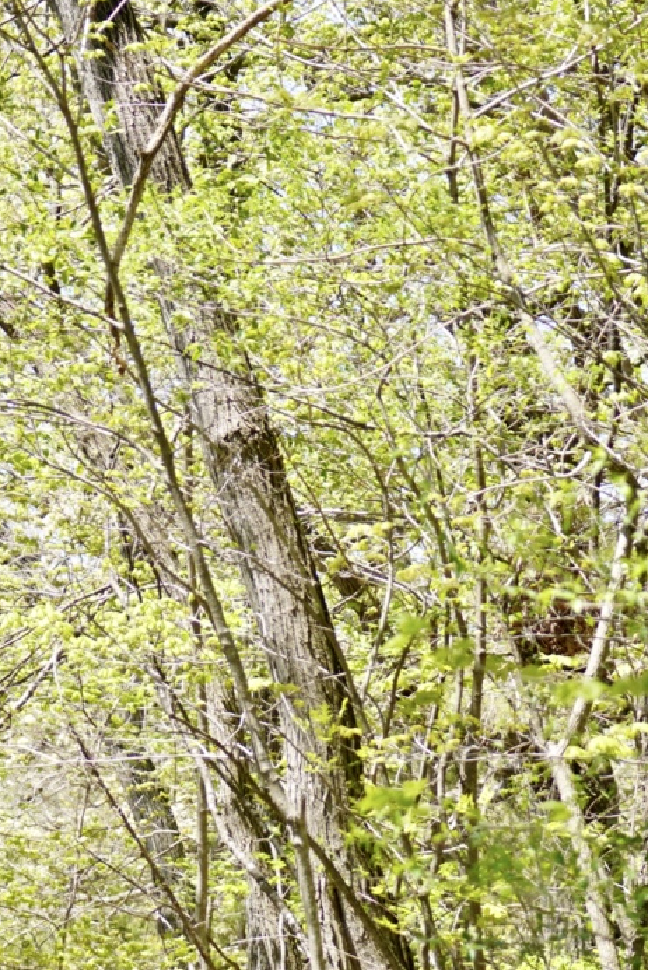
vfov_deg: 5.9
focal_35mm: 350
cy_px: 838
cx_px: 32
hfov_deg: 3.9
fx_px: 9435
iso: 100
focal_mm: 100
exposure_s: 1/160
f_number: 5.6
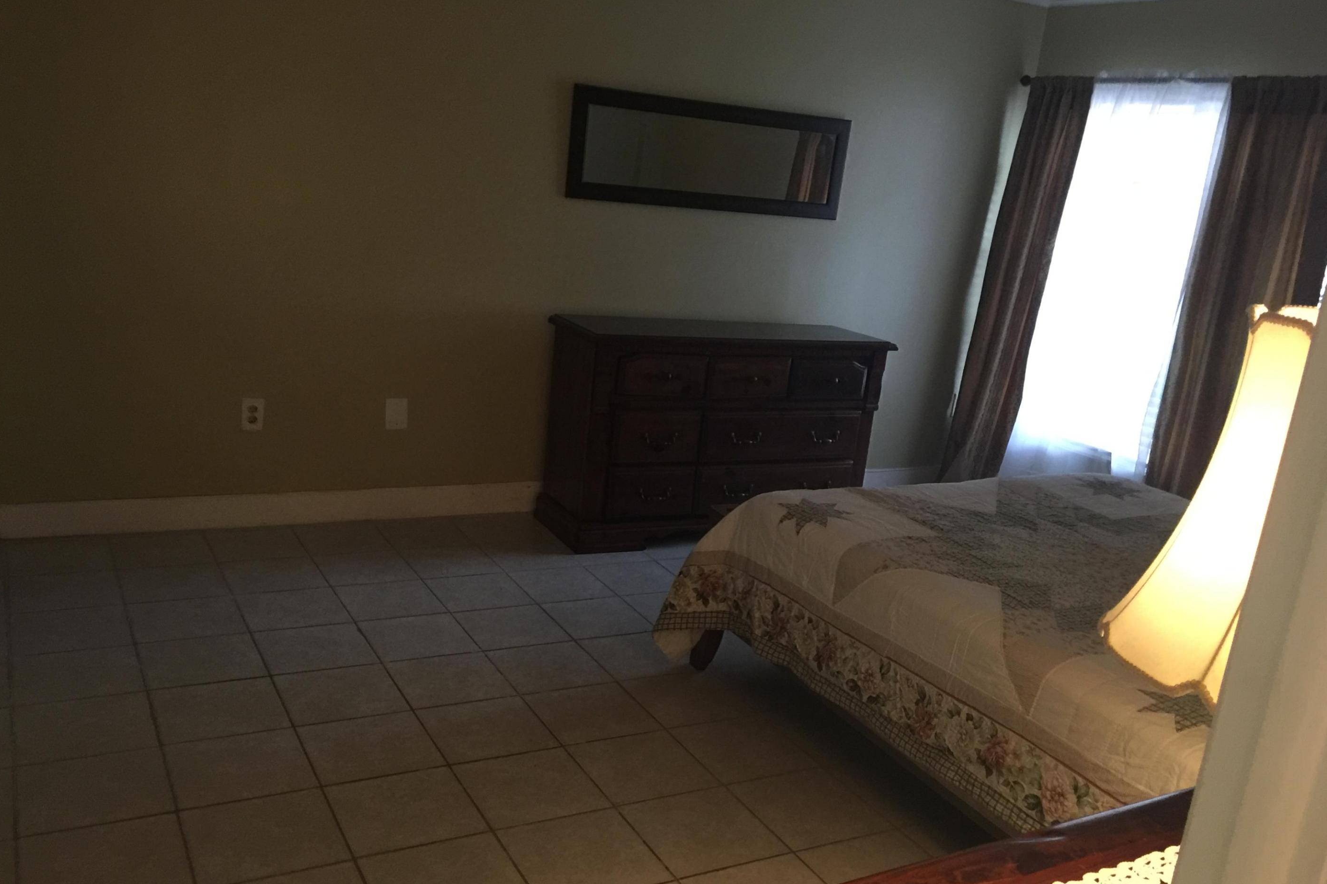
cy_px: 495
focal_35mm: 31
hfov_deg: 60.3
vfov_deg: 42.3
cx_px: 679
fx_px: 1143
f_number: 2.2
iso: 125
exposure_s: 1/10
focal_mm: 4.15
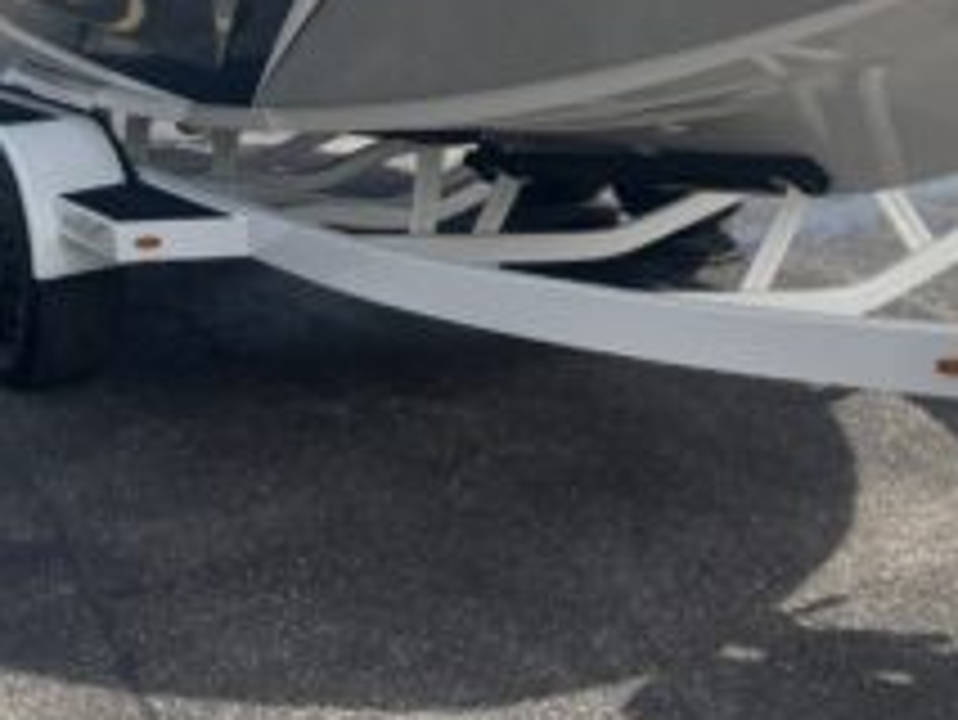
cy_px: -90
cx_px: 834
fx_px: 1800
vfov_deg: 21.4
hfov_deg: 28.8
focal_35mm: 65
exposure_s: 1/3413
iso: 50
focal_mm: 5.96
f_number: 1.6
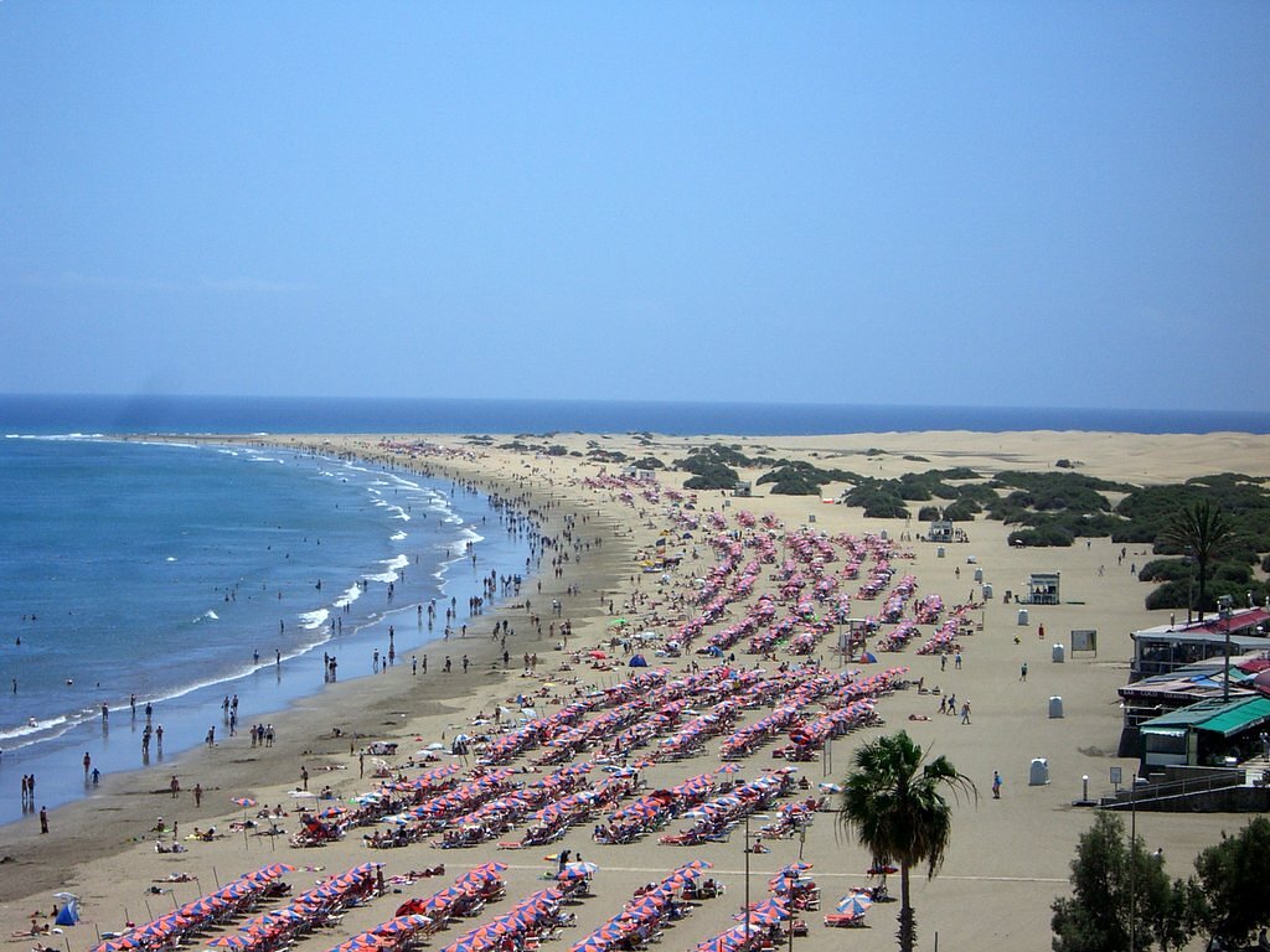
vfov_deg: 13.0
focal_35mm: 114
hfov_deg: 17.3
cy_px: 476
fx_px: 4182
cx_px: 635
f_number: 8.3
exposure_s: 1/400
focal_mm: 18.6
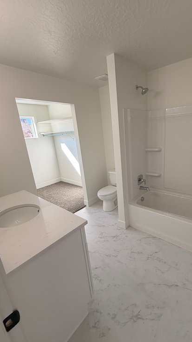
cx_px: 119
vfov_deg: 99.4
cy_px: 171
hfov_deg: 66.2
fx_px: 145
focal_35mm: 16
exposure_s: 1/120
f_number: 2.2
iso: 64
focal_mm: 2.22
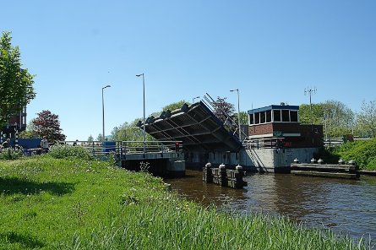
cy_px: 125
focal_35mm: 29
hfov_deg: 63.7
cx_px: 188
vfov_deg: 44.9
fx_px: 303
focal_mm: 19
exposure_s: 1/160
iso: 100
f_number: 7.1
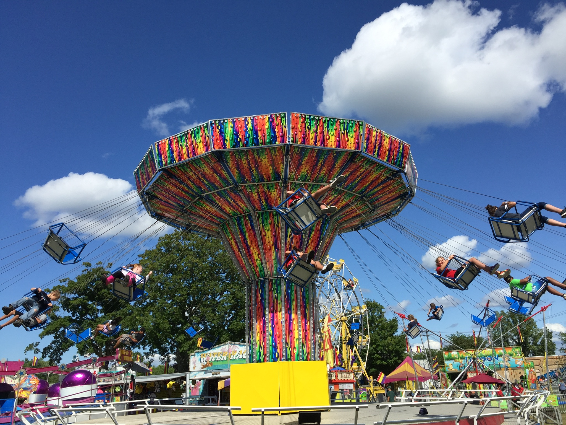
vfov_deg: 48.2
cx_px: 283
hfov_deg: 61.7
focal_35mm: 29
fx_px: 474
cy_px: 212
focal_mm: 4.15
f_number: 2.2
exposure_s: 1/2825
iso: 32
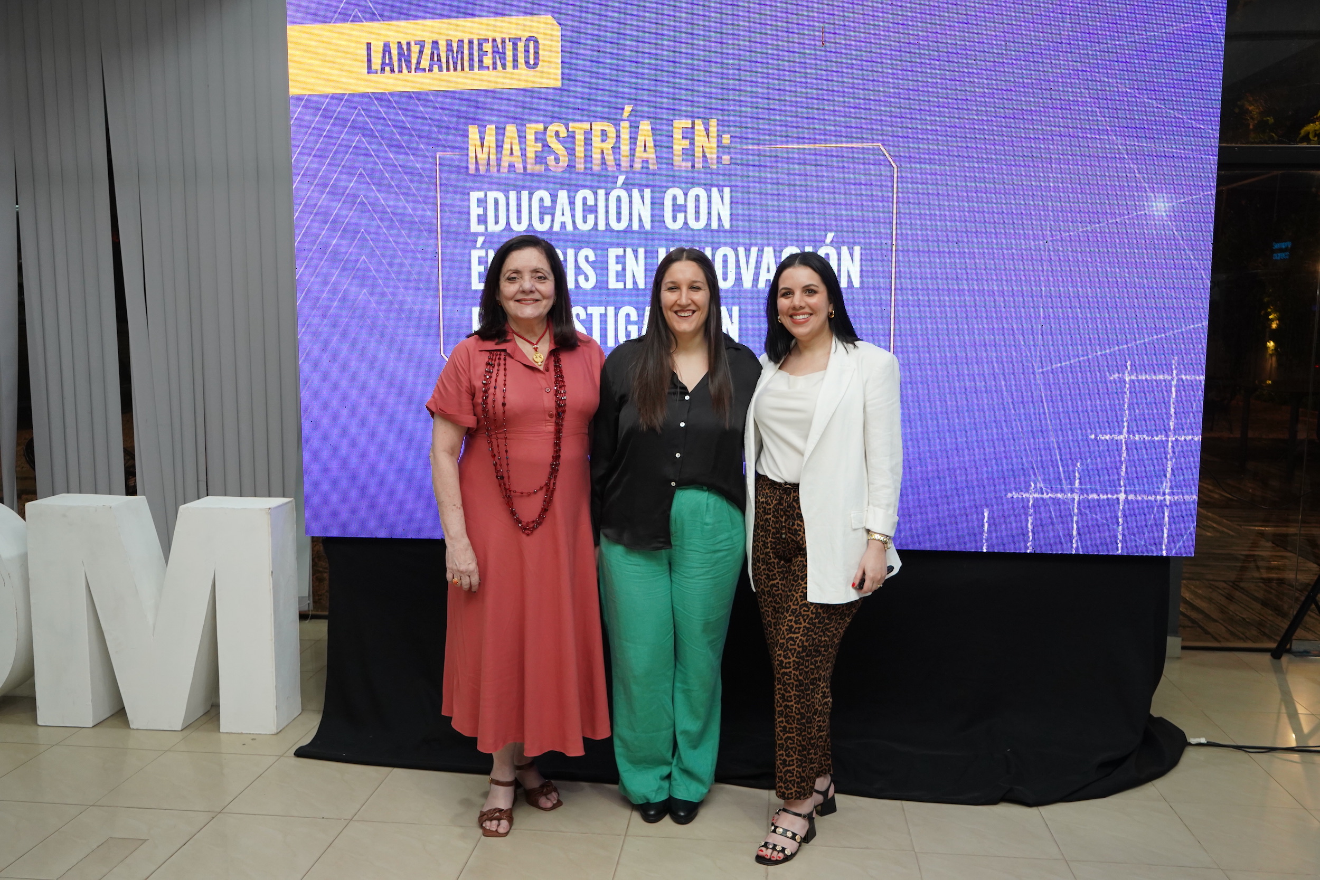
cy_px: 440
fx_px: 1027
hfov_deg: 65.5
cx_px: 660
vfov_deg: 46.4
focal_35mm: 28
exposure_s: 1/100
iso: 2000
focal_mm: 28
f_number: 5.6
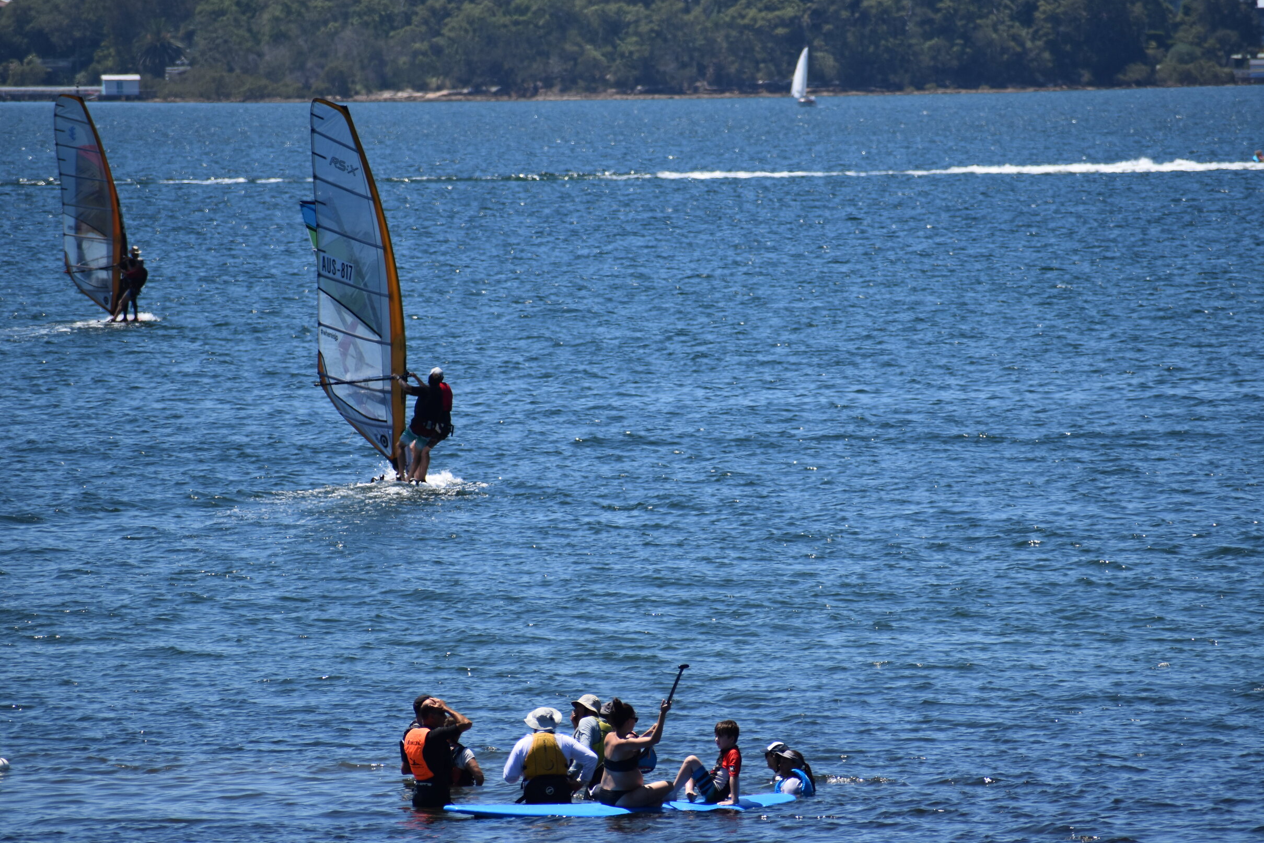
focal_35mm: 465
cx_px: 645
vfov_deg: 3.0
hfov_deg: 4.4
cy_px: 409
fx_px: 16326
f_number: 7.1
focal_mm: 300
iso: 200
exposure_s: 1/800
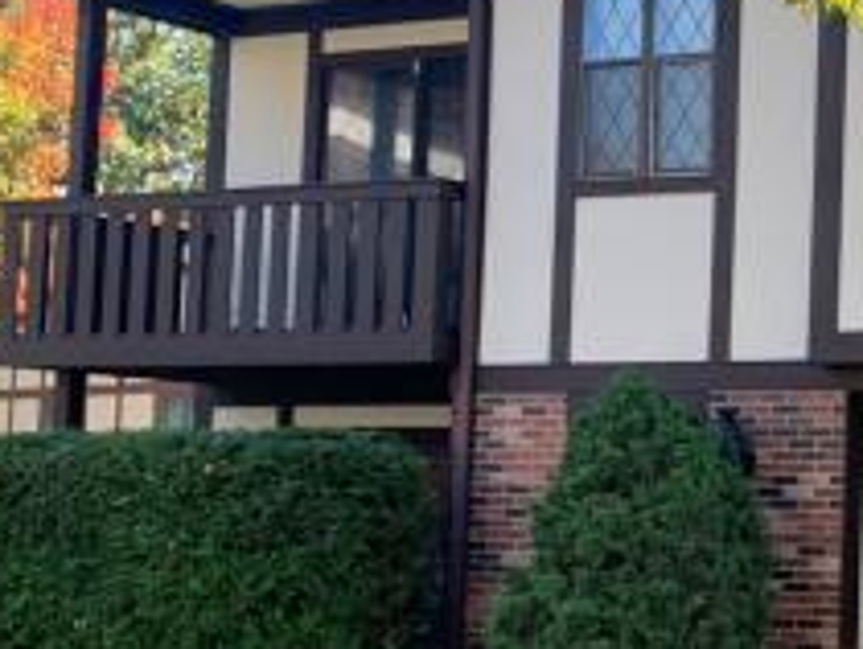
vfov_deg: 16.6
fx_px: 2221
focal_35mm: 89
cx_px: 1093
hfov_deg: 20.3
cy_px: 390
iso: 25
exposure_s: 1/270
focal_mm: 4.25
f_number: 1.8
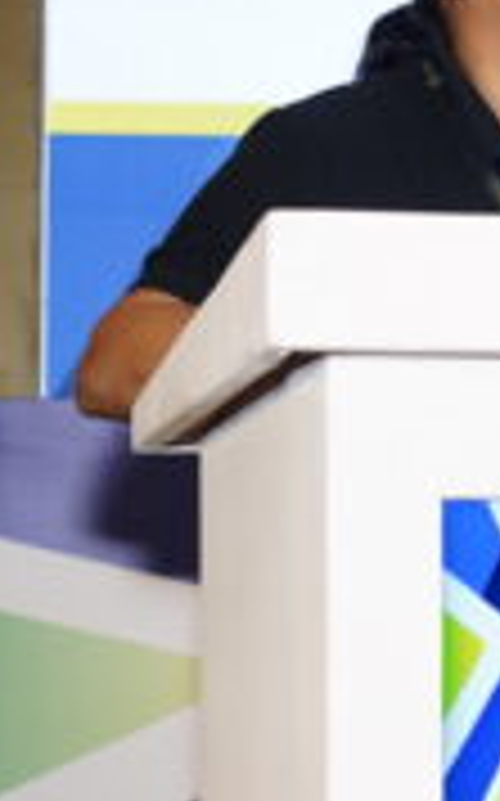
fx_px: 3756
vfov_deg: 12.2
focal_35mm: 172
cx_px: 748
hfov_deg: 7.5
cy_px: 358
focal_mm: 50
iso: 1250
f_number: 4
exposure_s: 1/160
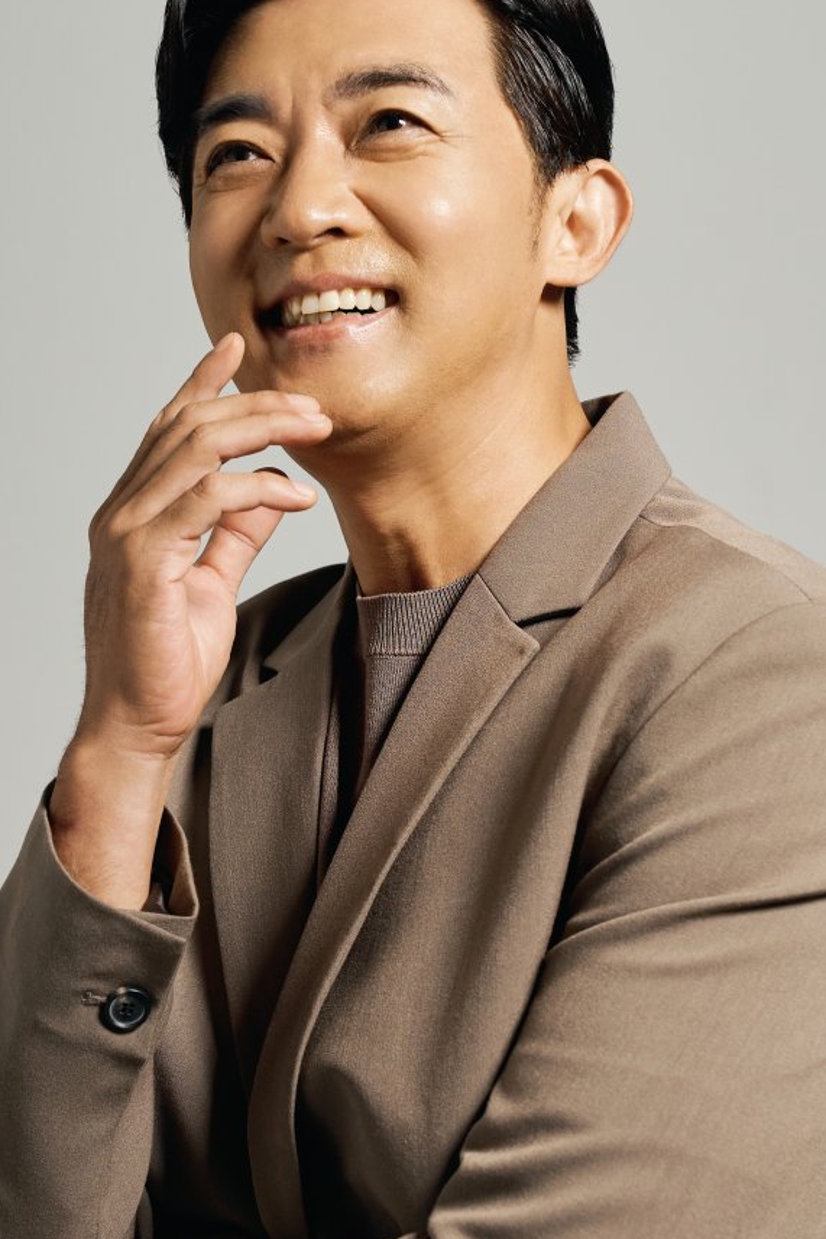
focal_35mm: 84
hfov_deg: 16.3
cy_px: 688
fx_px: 2892
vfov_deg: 24.2
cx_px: 415
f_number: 5.6
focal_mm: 60
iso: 500
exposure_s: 1/125
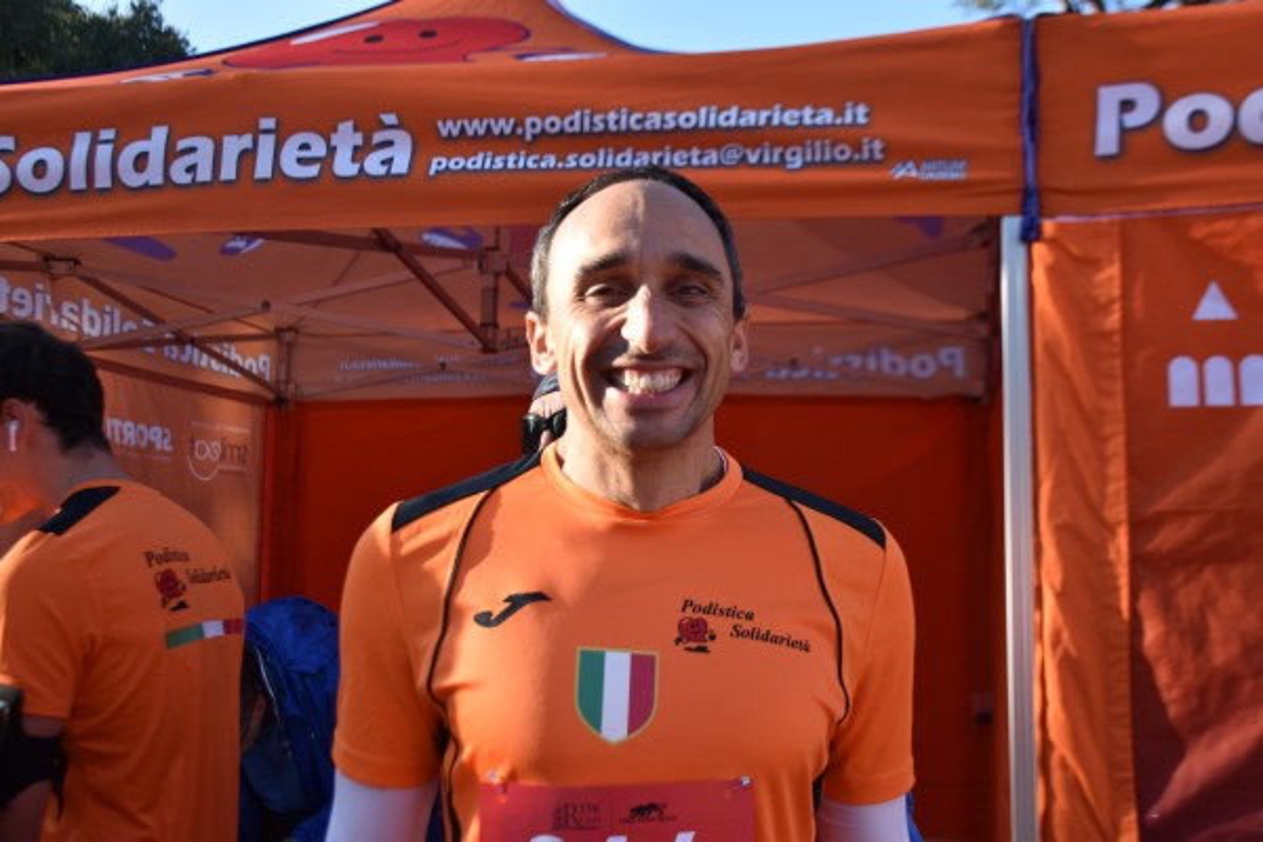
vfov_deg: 34.2
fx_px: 1368
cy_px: 421
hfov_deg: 49.6
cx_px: 632
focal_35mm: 39
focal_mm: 26
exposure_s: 1/800
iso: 320
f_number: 3.8
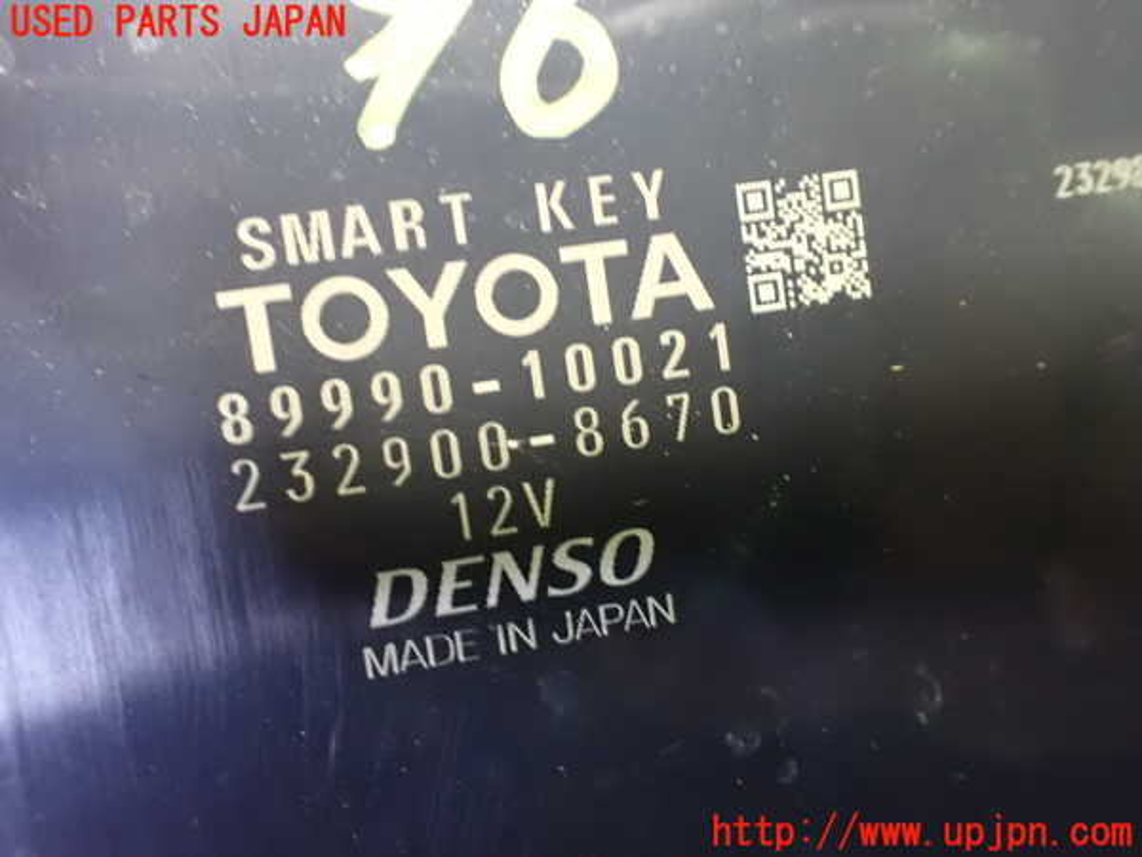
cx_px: 571
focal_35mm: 30
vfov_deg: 46.8
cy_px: 428
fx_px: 990
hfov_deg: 60.0
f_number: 2.3
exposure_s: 1/25
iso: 1600
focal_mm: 5.4
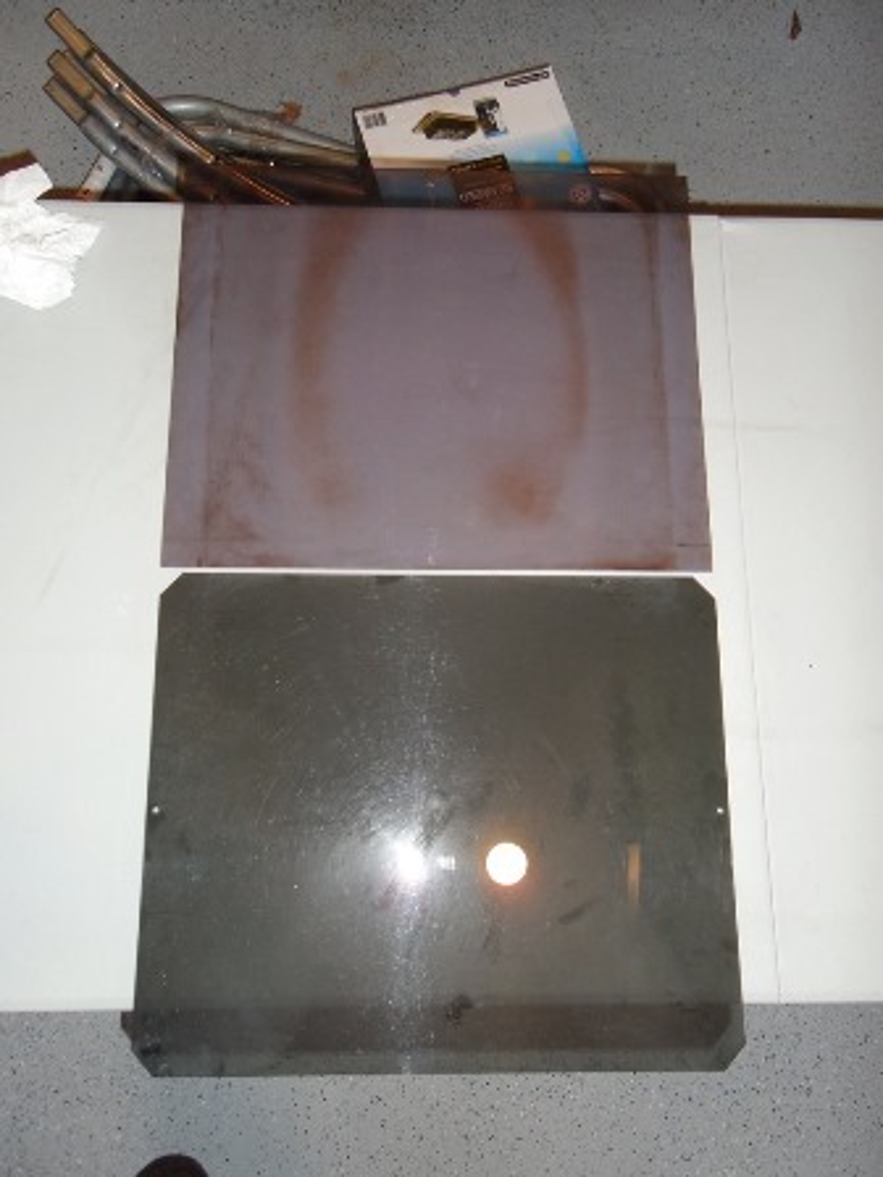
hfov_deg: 49.7
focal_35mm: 28
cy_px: 588
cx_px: 442
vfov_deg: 63.4
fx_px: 952
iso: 200
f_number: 3.4
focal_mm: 5
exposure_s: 1/45
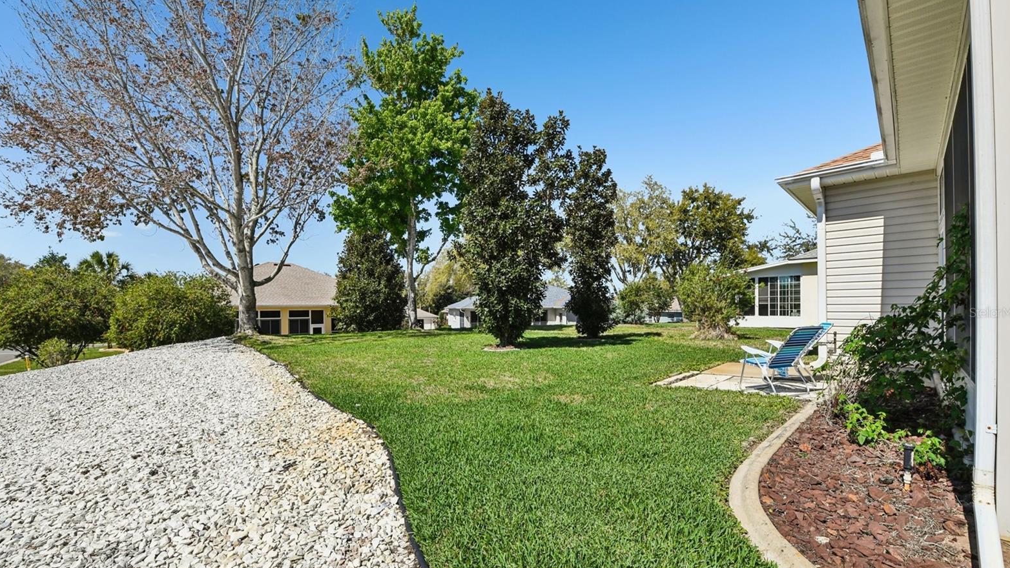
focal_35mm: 15
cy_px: 312
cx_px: 510
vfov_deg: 70.4
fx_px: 402
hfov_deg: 103.0
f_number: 8
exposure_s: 1/640
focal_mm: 14
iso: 400
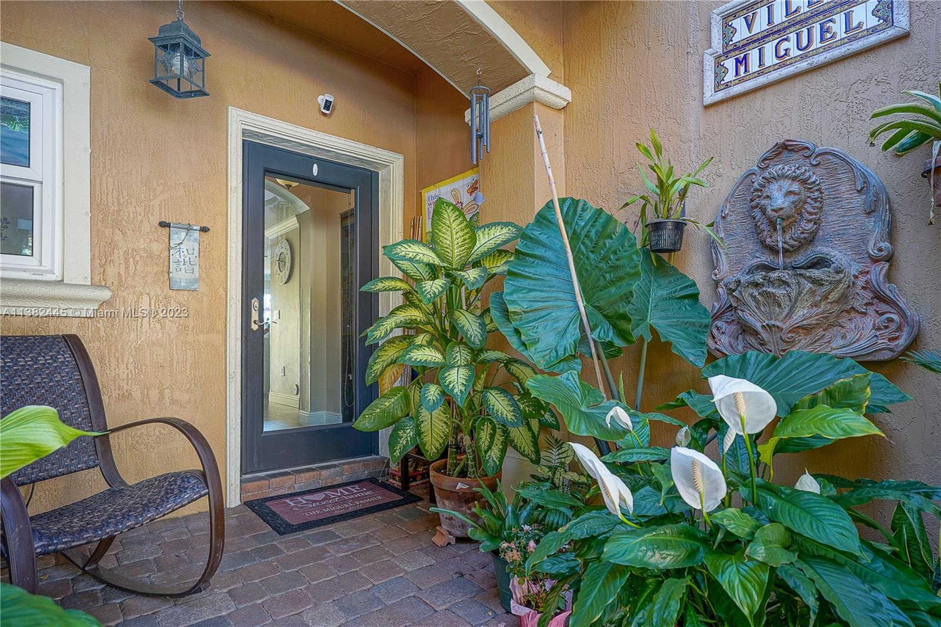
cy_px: 314
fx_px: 523
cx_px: 470
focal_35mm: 20
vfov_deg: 61.9
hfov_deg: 84.0
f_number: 5
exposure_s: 1/15
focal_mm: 20
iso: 250
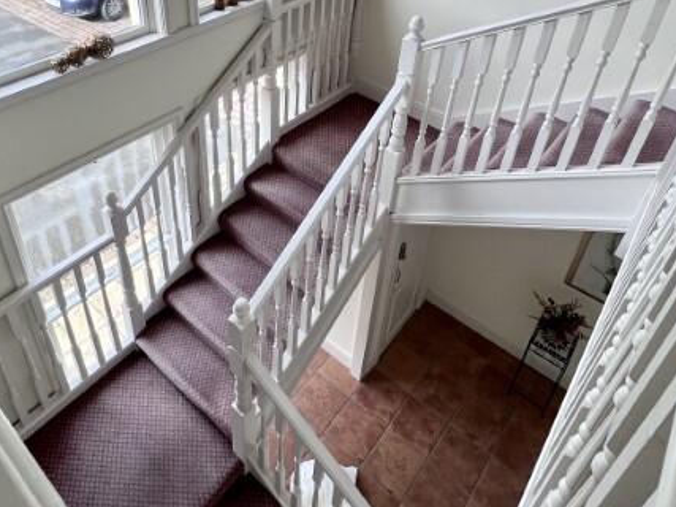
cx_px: 317
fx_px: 508
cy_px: 101
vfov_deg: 49.9
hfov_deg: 67.3
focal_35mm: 26
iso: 32
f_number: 1.8
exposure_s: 1/139
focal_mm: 1.57
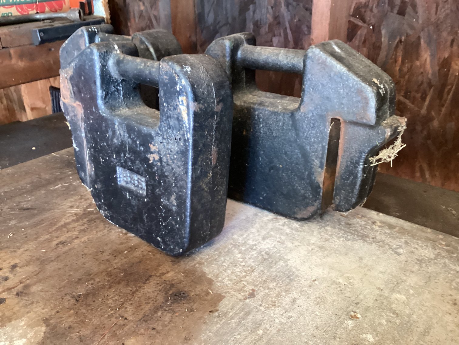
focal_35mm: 31
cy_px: 172
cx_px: 230
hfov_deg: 58.3
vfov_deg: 45.4
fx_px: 411
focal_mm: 3.3
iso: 250
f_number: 2.4
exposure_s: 1/33
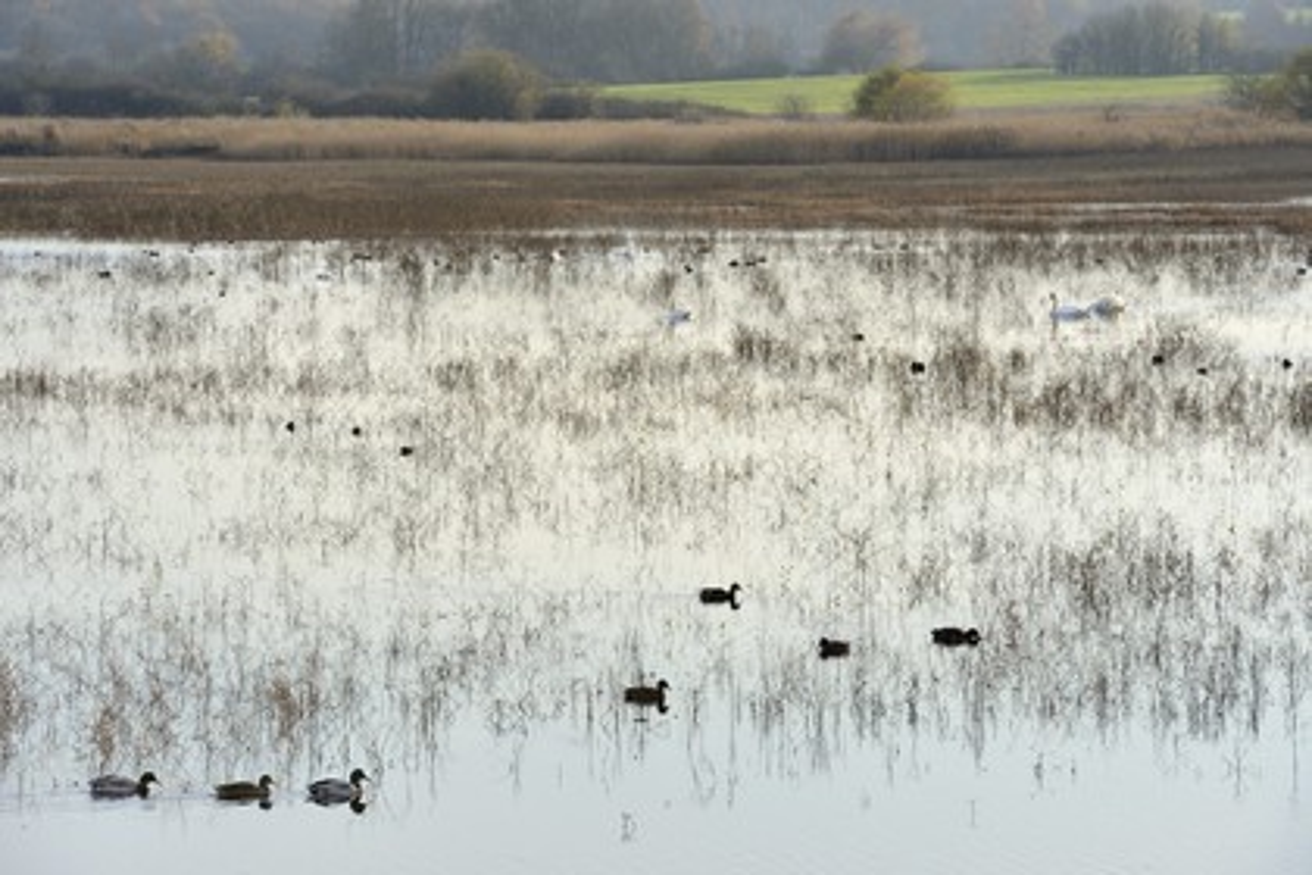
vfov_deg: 6.9
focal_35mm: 200
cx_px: 656
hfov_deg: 10.3
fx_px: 7288
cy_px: 438
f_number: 16
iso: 400
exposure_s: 1/250
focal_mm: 200
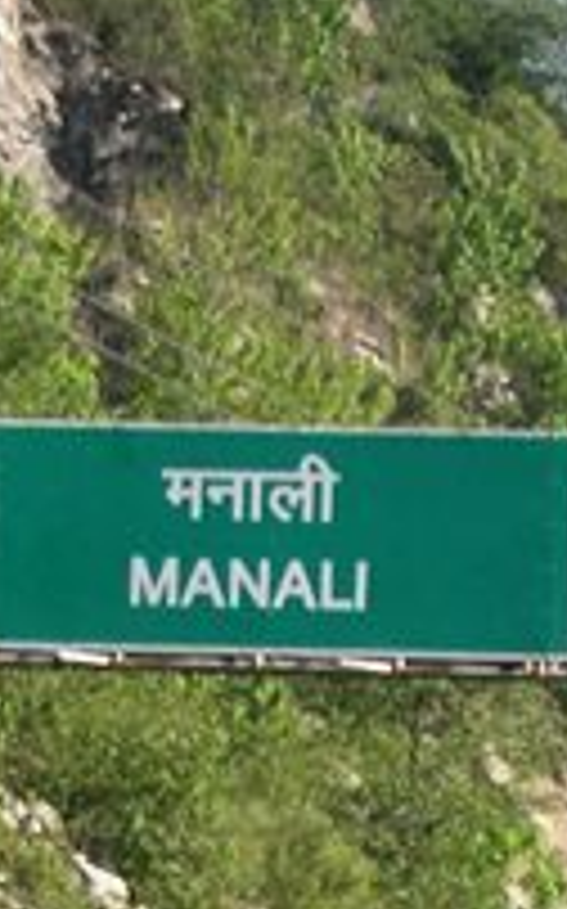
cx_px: -126
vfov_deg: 5.5
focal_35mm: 383
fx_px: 9483
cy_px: 846
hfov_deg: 3.4
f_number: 4.9
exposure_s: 1/296
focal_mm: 24
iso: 100
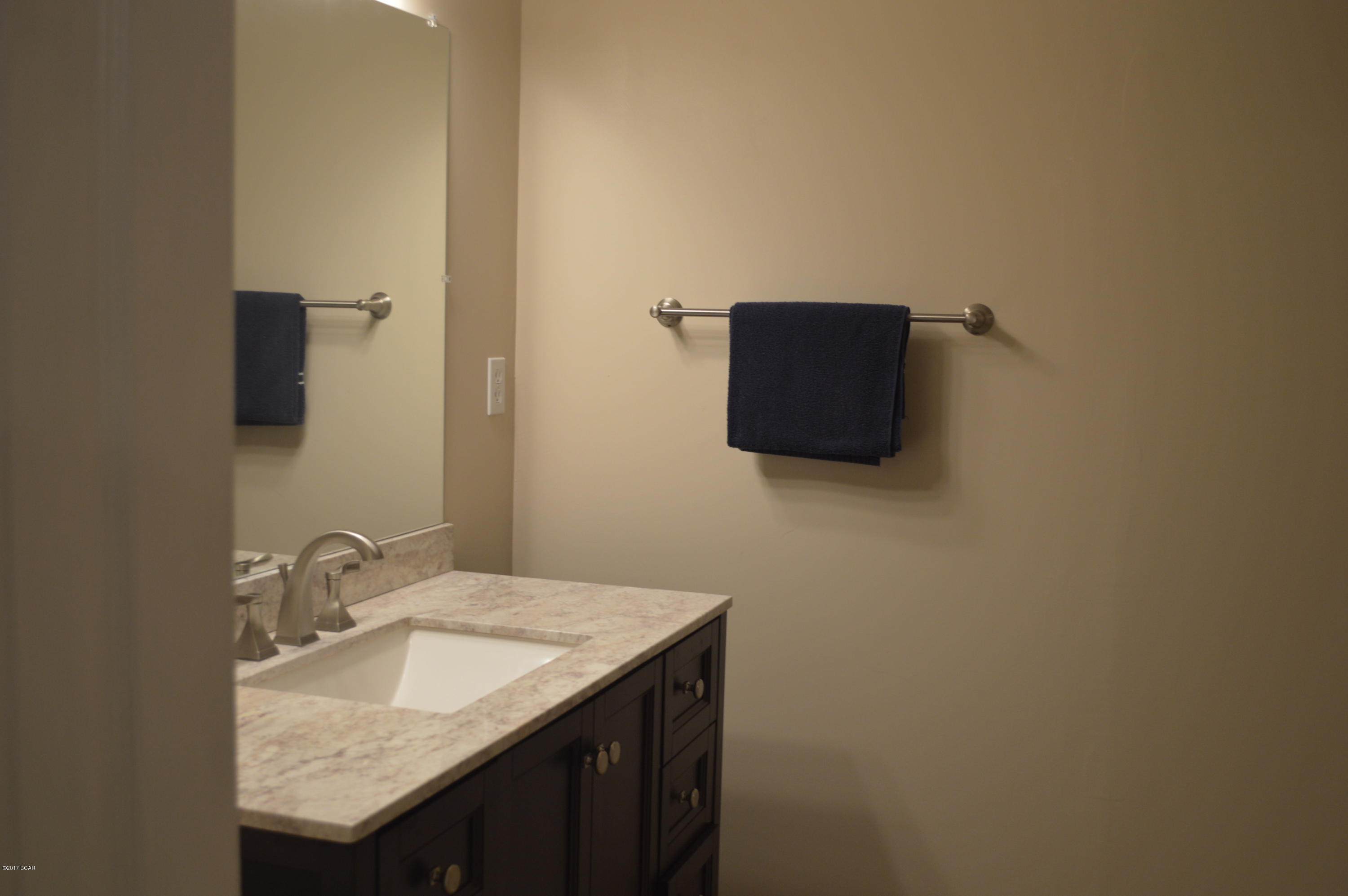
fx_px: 1347
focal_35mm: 36
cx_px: 674
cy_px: 448
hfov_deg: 53.2
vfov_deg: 36.8
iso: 400
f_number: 4
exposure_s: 1/60
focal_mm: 24
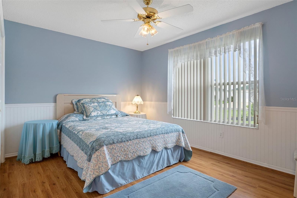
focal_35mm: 20
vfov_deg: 63.2
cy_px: 99
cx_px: 148
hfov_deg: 85.4
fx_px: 161
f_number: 8
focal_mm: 13
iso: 320
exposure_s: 1/4
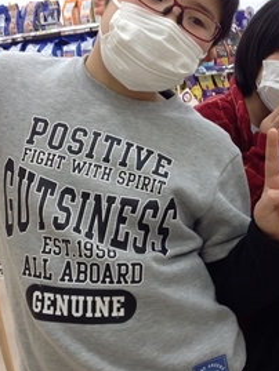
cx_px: 267
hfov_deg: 18.5
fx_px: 838
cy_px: 211
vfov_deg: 25.0
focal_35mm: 78
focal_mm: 4.28
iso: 50
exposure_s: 1/24
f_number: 2.4
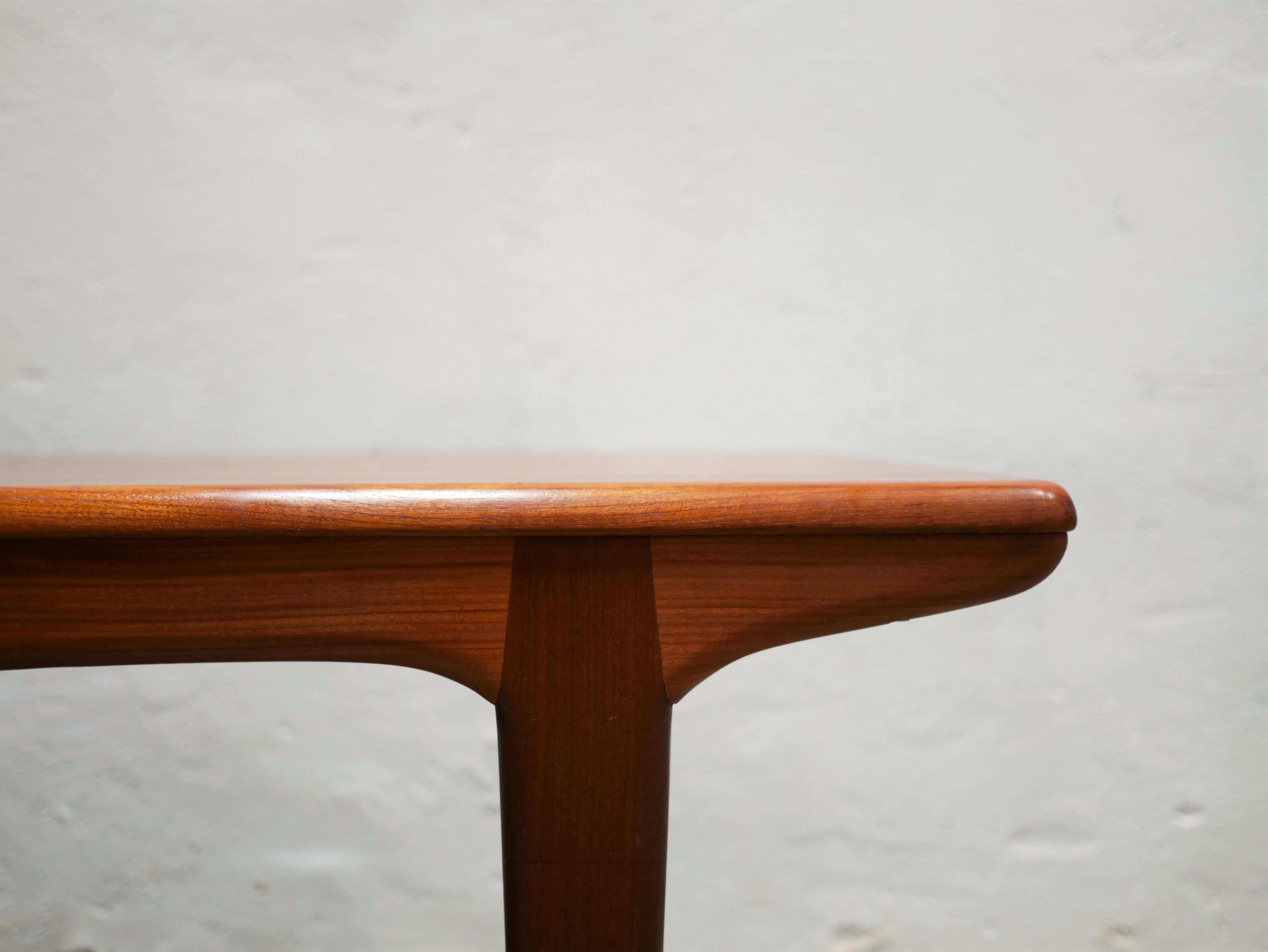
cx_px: 634
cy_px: 476
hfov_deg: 46.8
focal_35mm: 40
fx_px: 1466
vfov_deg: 36.0
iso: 500
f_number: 1.7
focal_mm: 20
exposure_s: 1/60
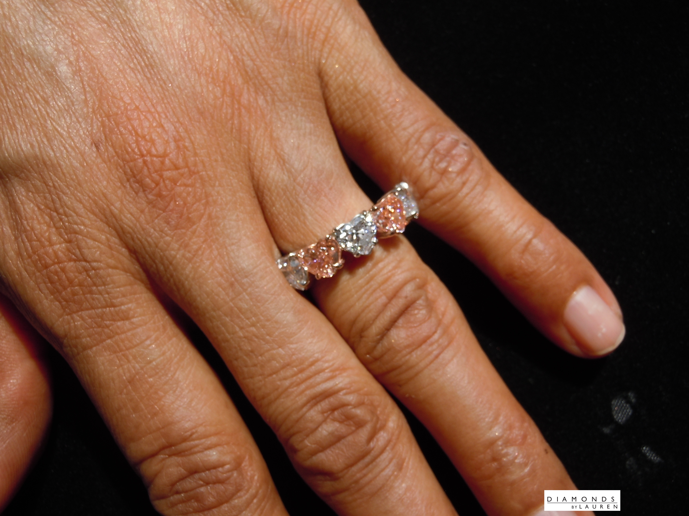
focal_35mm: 45
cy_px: 258
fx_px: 896
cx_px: 344
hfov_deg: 42.1
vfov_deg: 32.2
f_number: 4.6
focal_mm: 8.1
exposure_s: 1/250
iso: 100
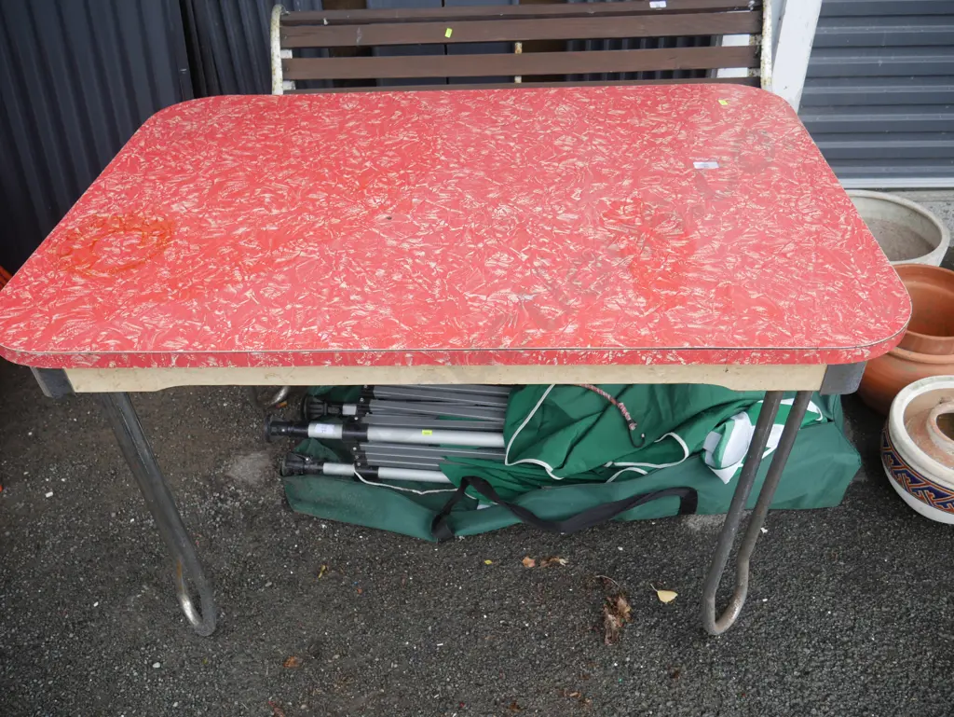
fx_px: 772
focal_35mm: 28
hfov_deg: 63.4
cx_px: 477
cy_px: 358
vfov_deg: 49.8
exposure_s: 1/160
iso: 200
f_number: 4
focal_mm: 14
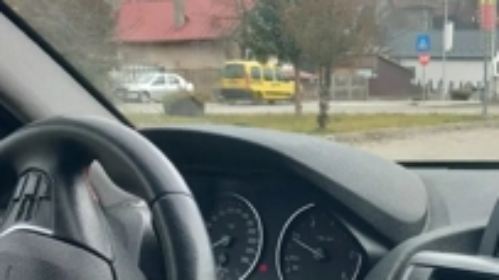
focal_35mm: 58
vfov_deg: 20.2
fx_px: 767
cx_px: 364
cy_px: 260
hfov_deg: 35.4
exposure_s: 1/50
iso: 50
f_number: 1.8
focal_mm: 4
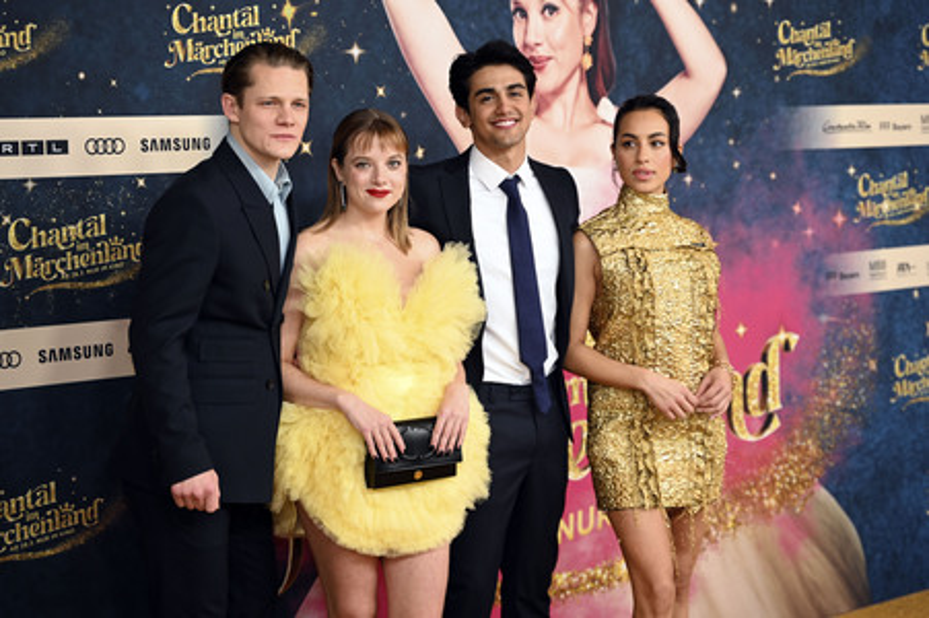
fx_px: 1934
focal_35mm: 75
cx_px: 464
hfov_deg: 27.0
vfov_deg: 18.2
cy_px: 309
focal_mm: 75
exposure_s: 1/160
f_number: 2.8
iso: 320
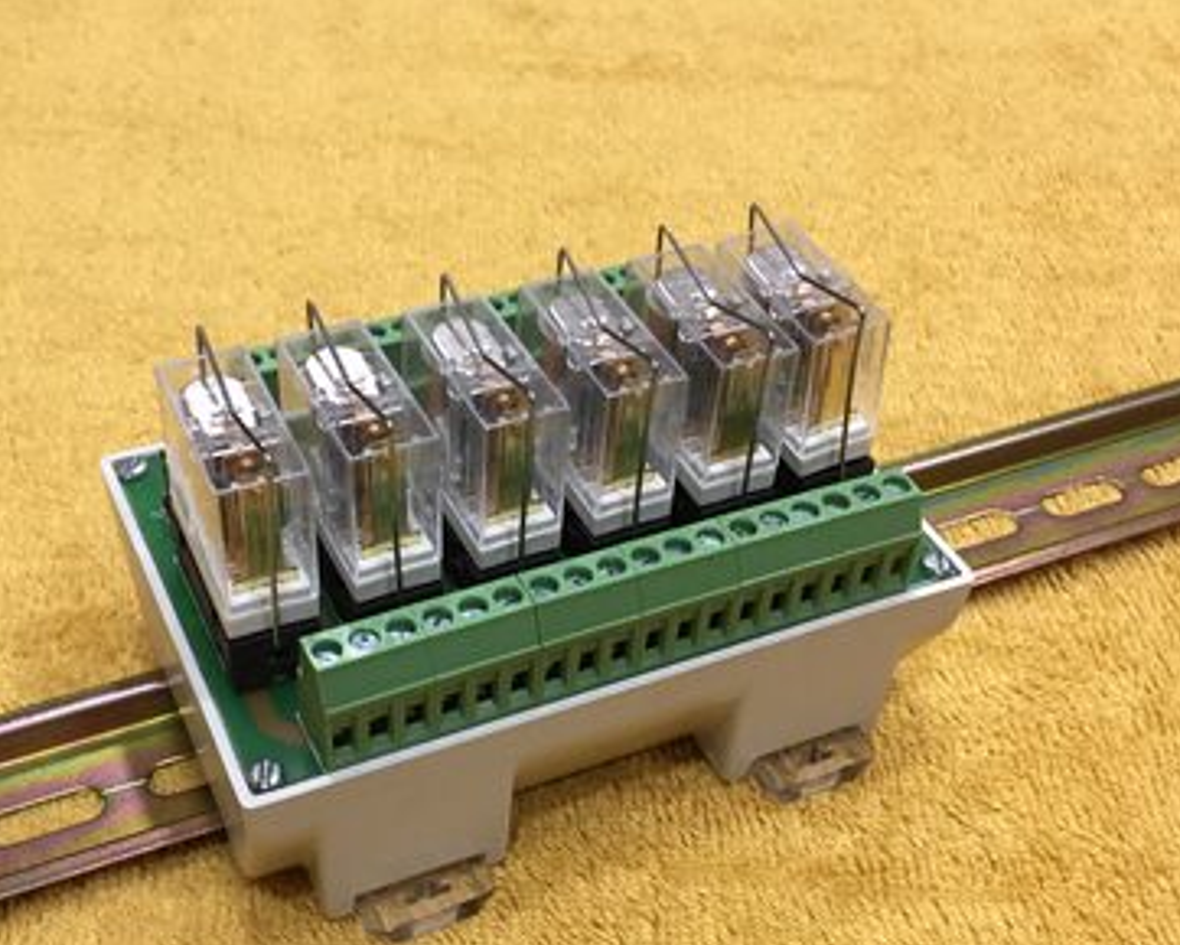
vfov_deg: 34.7
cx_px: 528
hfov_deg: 42.8
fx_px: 1503
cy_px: 614
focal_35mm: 43
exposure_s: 1/33
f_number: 2.2
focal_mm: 4.15
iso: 80
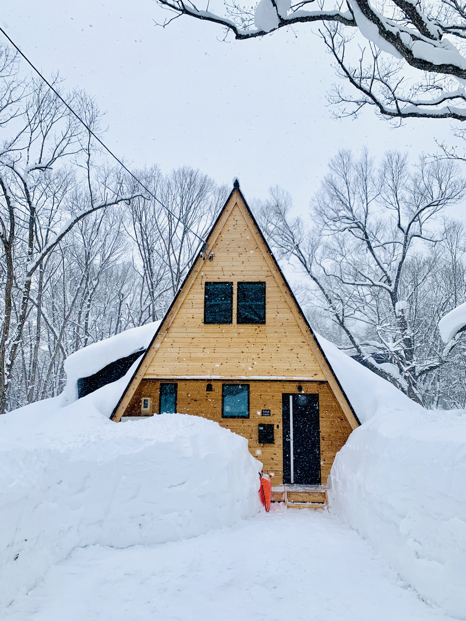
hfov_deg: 53.1
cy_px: 310
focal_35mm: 26
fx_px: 467
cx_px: 233
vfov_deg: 67.3
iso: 25
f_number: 1.8
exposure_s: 1/864
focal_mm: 4.25
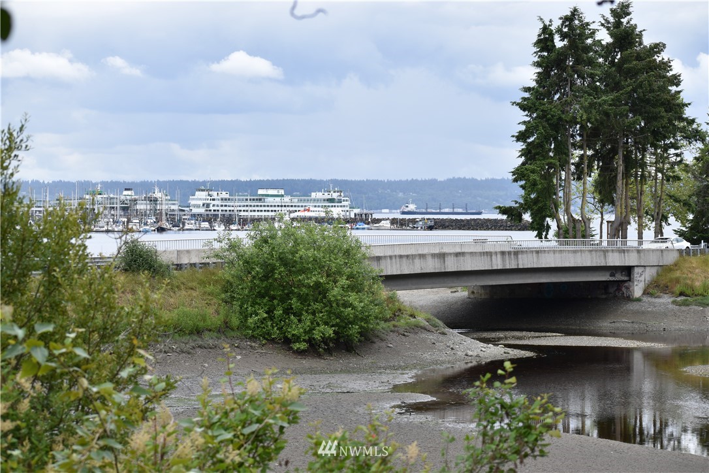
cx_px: 354
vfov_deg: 13.0
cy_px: 236
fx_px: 2068
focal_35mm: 105
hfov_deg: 19.5
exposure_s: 1/500
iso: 200
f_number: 7.1
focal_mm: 70
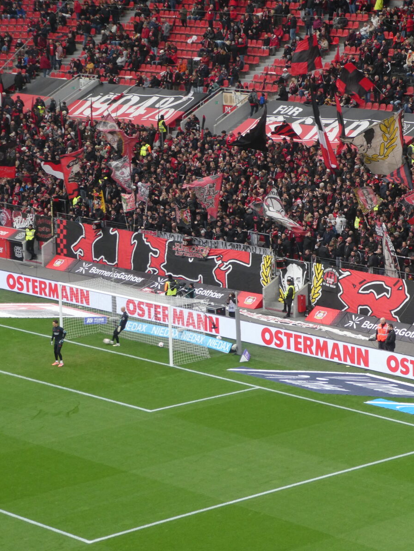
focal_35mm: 121
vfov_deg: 16.3
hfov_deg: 12.2
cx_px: 325
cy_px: 277
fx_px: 1929
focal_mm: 16.1
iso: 200
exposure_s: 1/125
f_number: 4.9
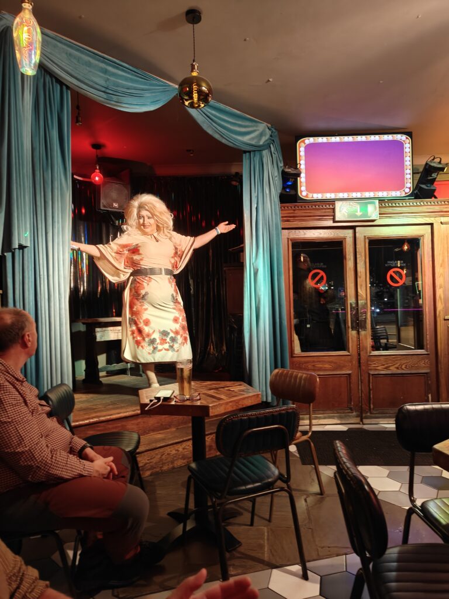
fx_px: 415
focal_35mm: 24
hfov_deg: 56.8
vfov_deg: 71.6
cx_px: 224
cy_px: 300
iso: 160
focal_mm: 5.59
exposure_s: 1/33
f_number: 1.8
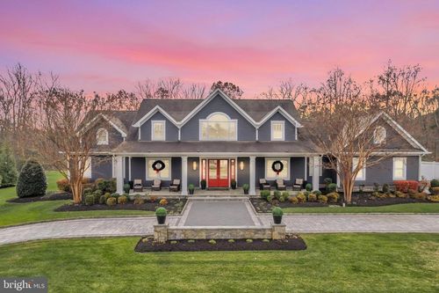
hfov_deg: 78.6
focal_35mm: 22
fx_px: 268
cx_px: 220
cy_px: 146
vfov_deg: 57.2
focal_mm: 8.38
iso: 100
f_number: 2.8
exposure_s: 1/3000
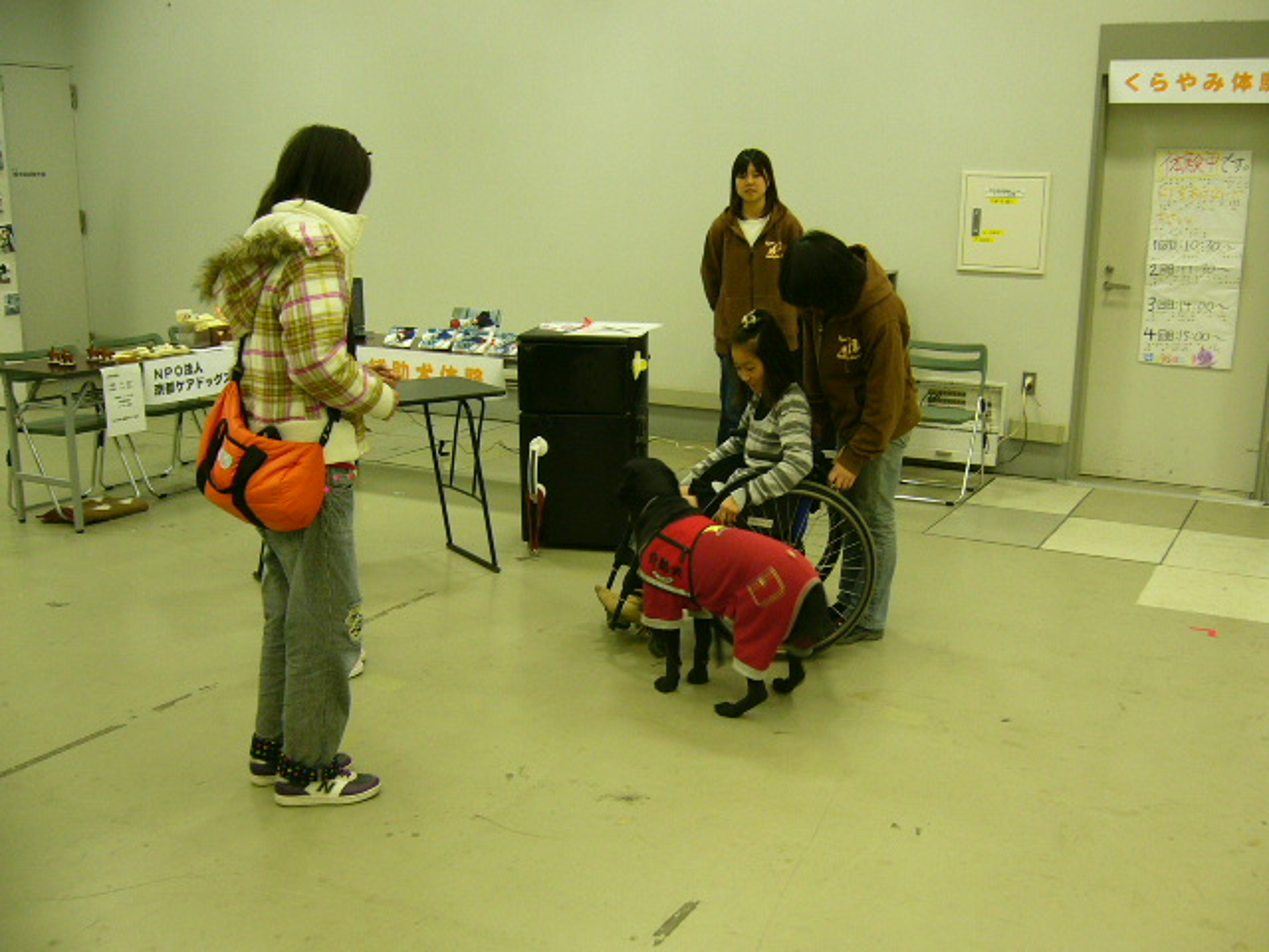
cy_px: 476
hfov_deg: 52.6
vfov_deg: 40.7
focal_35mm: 35
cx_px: 634
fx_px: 1283
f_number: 2.8
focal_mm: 5.8
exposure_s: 1/15
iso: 125
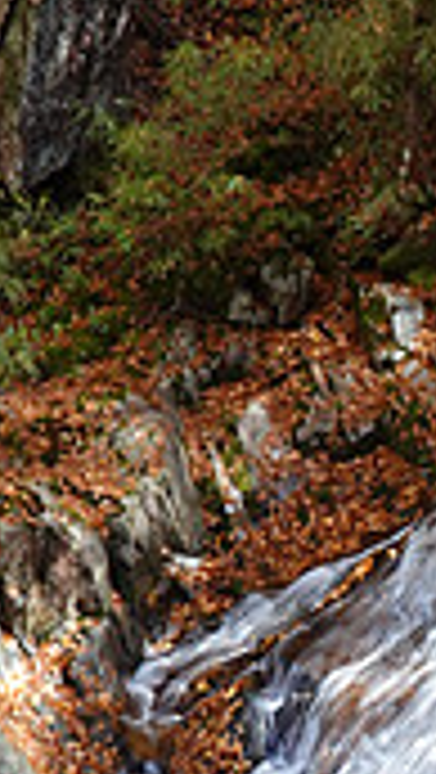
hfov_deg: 6.7
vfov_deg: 11.9
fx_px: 3692
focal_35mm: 180
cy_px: 598
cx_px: 614
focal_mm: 13.84
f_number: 11
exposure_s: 1/8
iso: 125
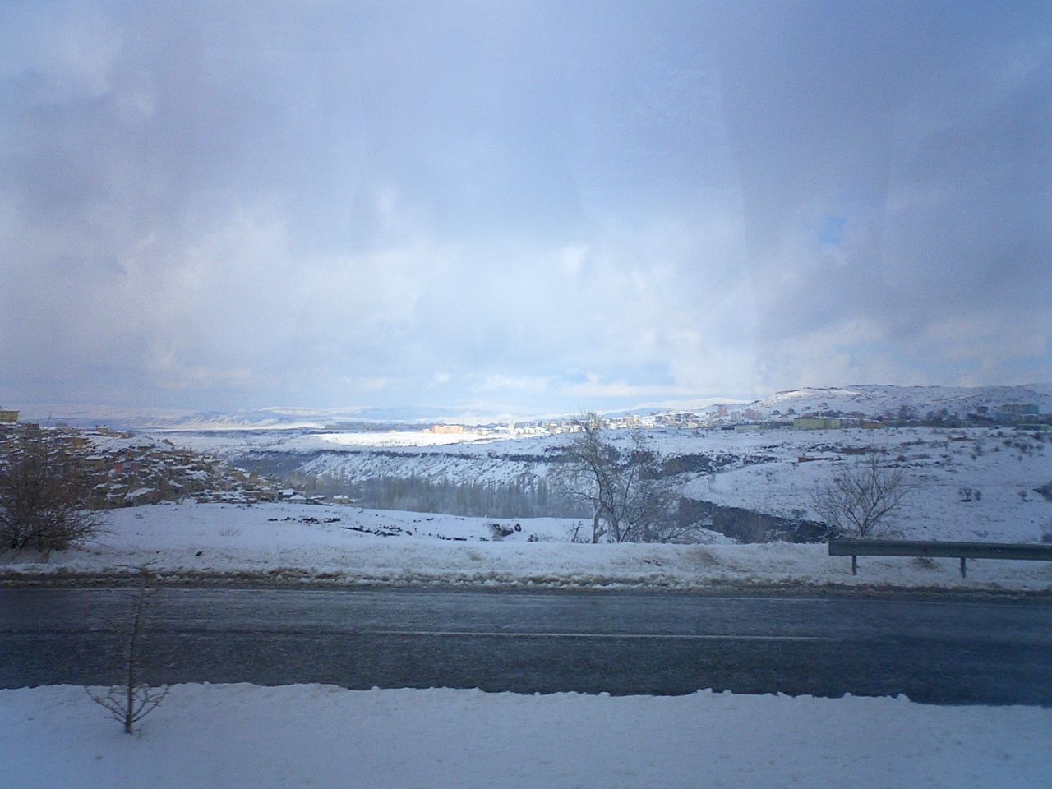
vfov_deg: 38.7
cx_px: 526
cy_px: 394
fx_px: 1124
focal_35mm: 37
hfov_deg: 50.1
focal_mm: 5.6
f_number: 3.5
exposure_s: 1/1250
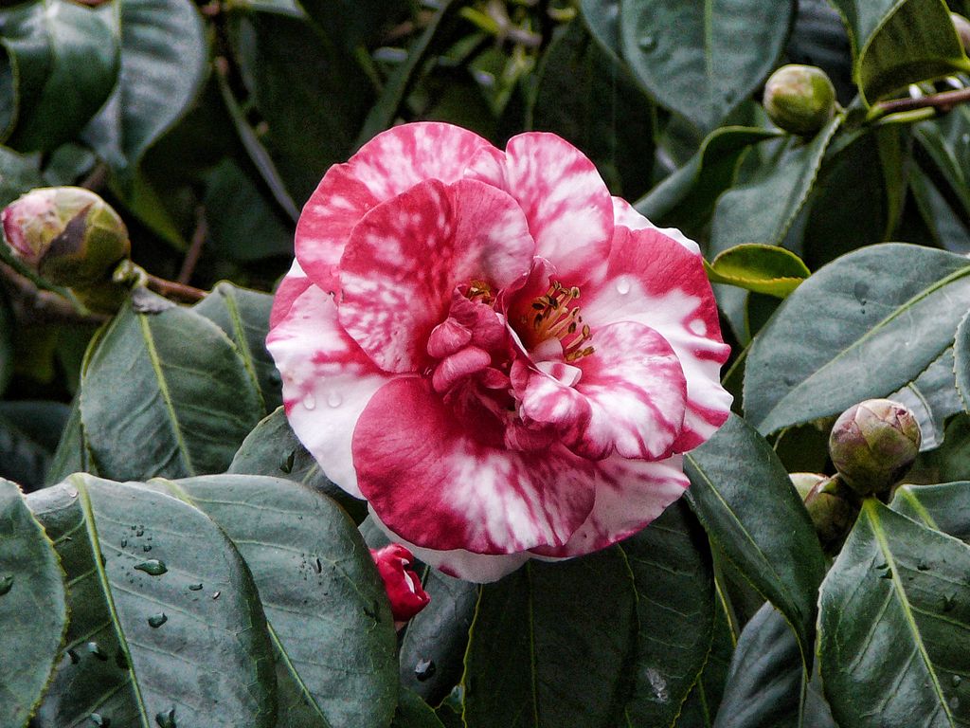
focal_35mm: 221
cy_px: 364
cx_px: 485
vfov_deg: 6.7
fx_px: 6193
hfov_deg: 9.0
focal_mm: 26.3
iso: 100
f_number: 4
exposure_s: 1/40
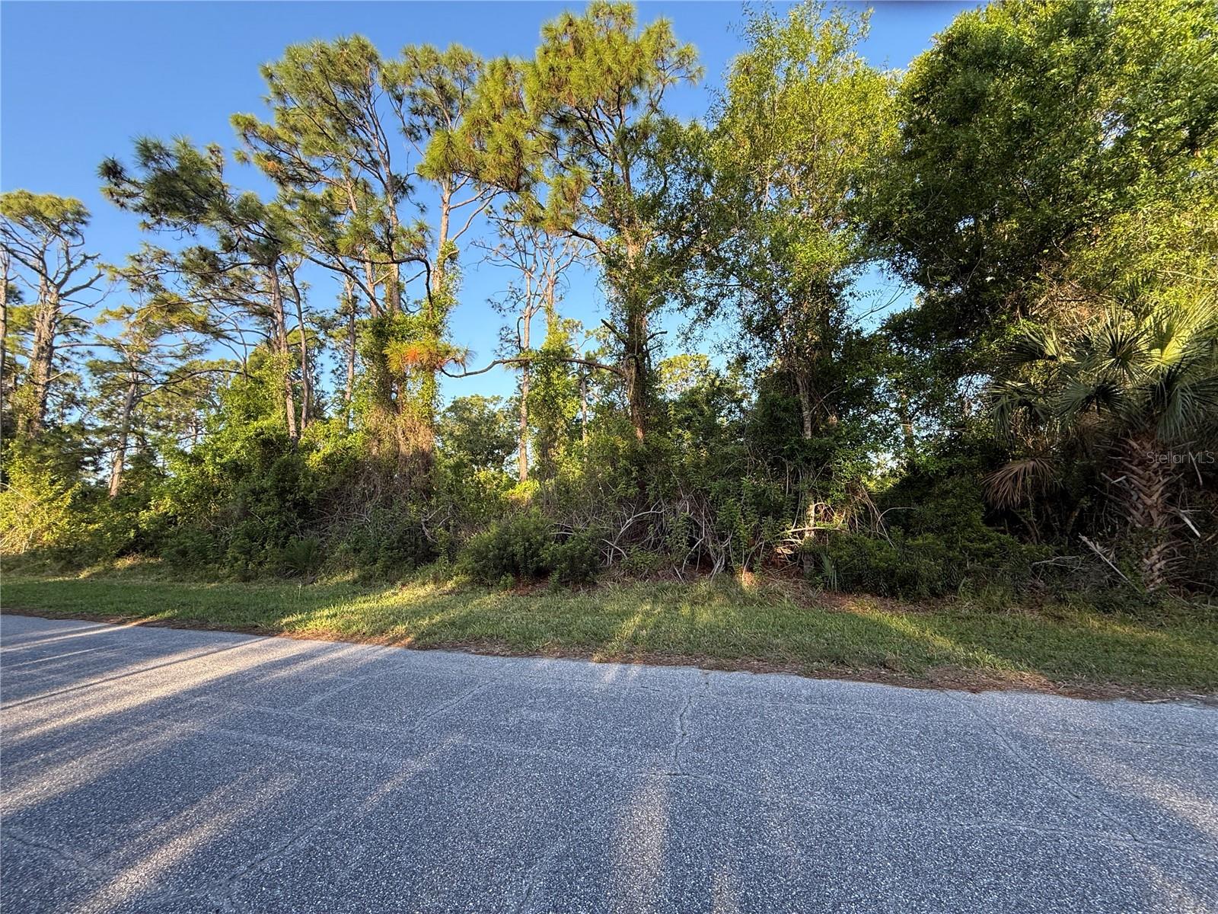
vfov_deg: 85.7
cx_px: 609
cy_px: 457
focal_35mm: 14
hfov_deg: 102.1
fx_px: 493
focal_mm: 2.22
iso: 64
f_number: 2.2
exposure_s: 1/303
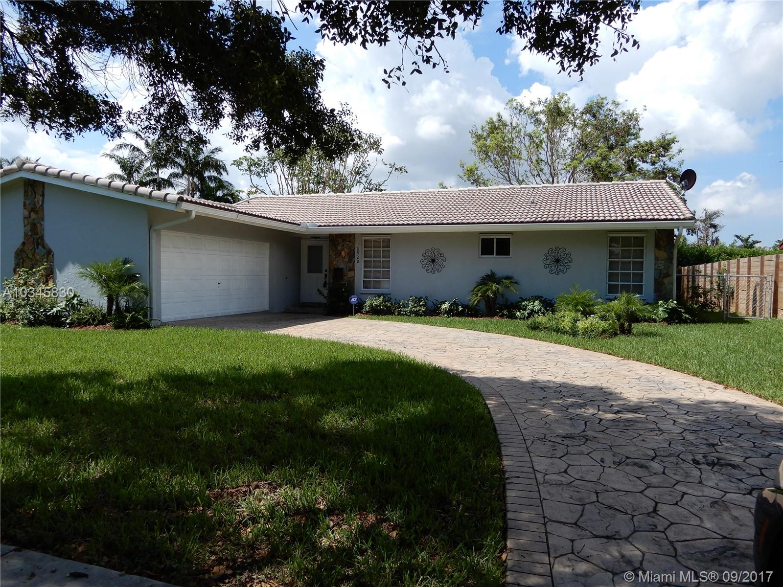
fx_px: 543
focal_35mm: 24
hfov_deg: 71.6
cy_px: 294
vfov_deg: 56.8
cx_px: 392
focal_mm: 4.3
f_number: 3.4
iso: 80
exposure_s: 1/1000
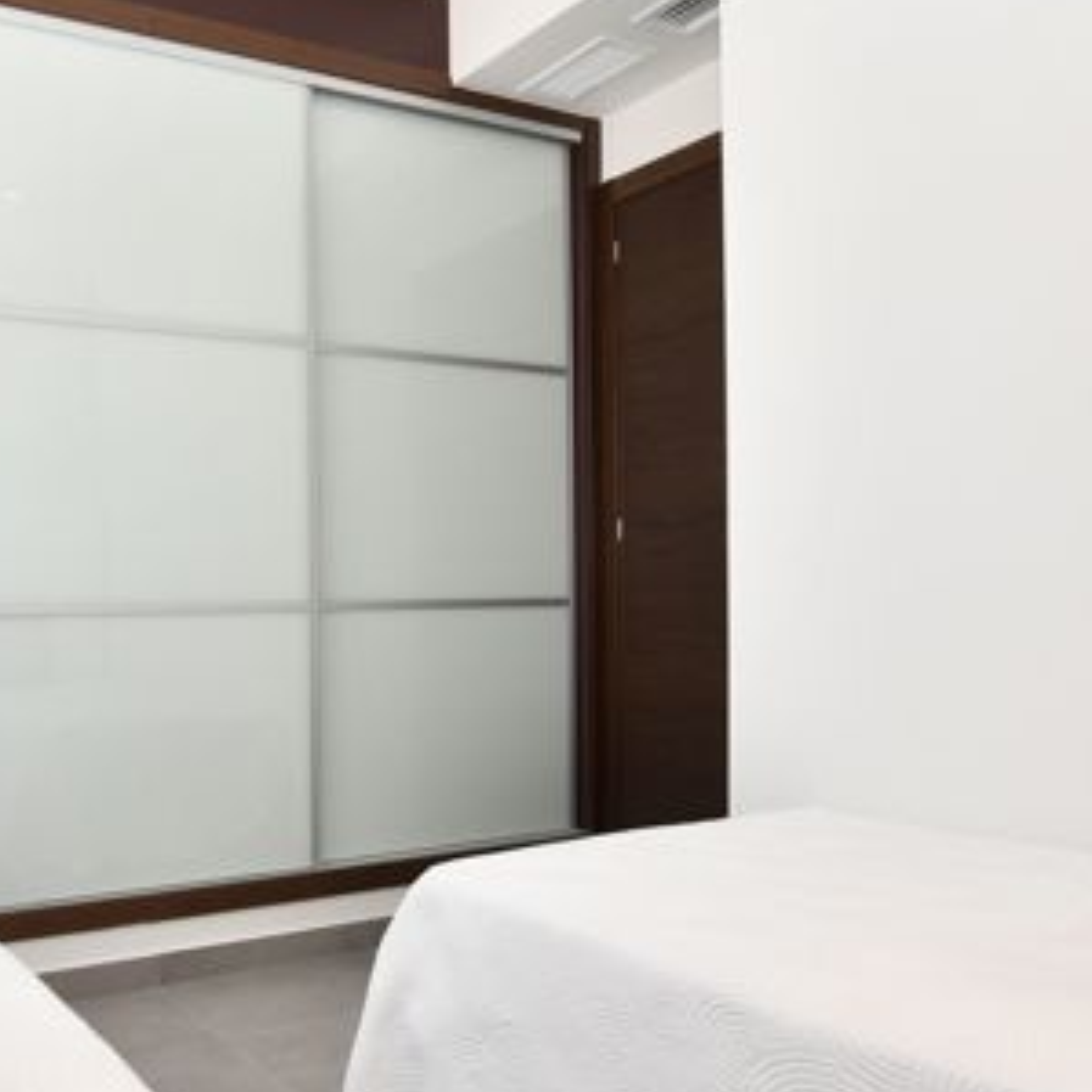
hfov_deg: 51.3
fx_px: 1071
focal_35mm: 30
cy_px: 630
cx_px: 250
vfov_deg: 53.8
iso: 400
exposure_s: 1/125
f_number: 4.5
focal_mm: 10
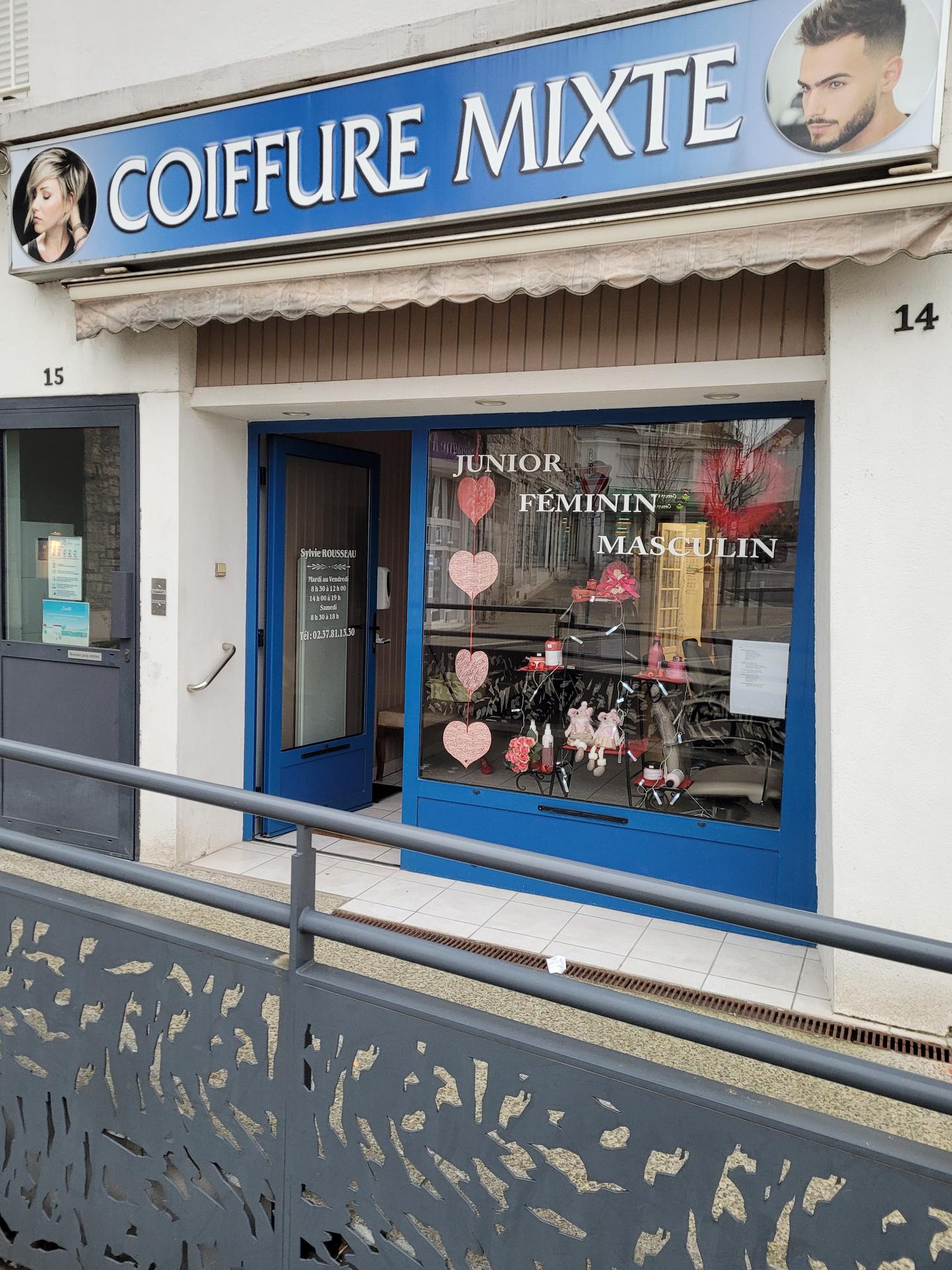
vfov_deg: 67.3
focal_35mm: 26
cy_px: 635
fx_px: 953
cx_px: 476
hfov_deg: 53.1
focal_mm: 5.4
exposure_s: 1/100
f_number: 1.8
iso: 250
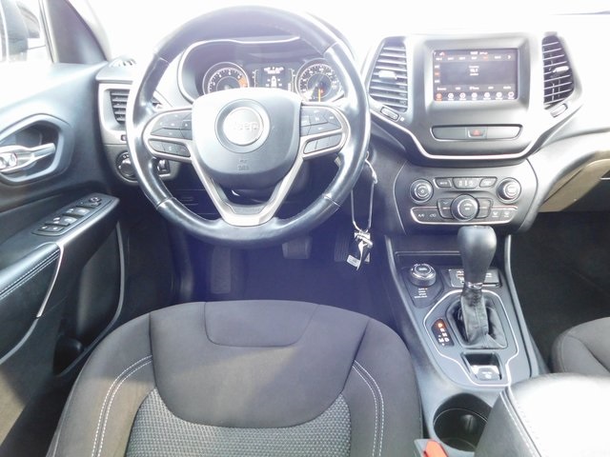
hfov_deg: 73.9
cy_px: 228
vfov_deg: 58.9
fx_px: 405
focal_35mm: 23
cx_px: 305
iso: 400
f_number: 3
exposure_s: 1/30
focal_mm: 4
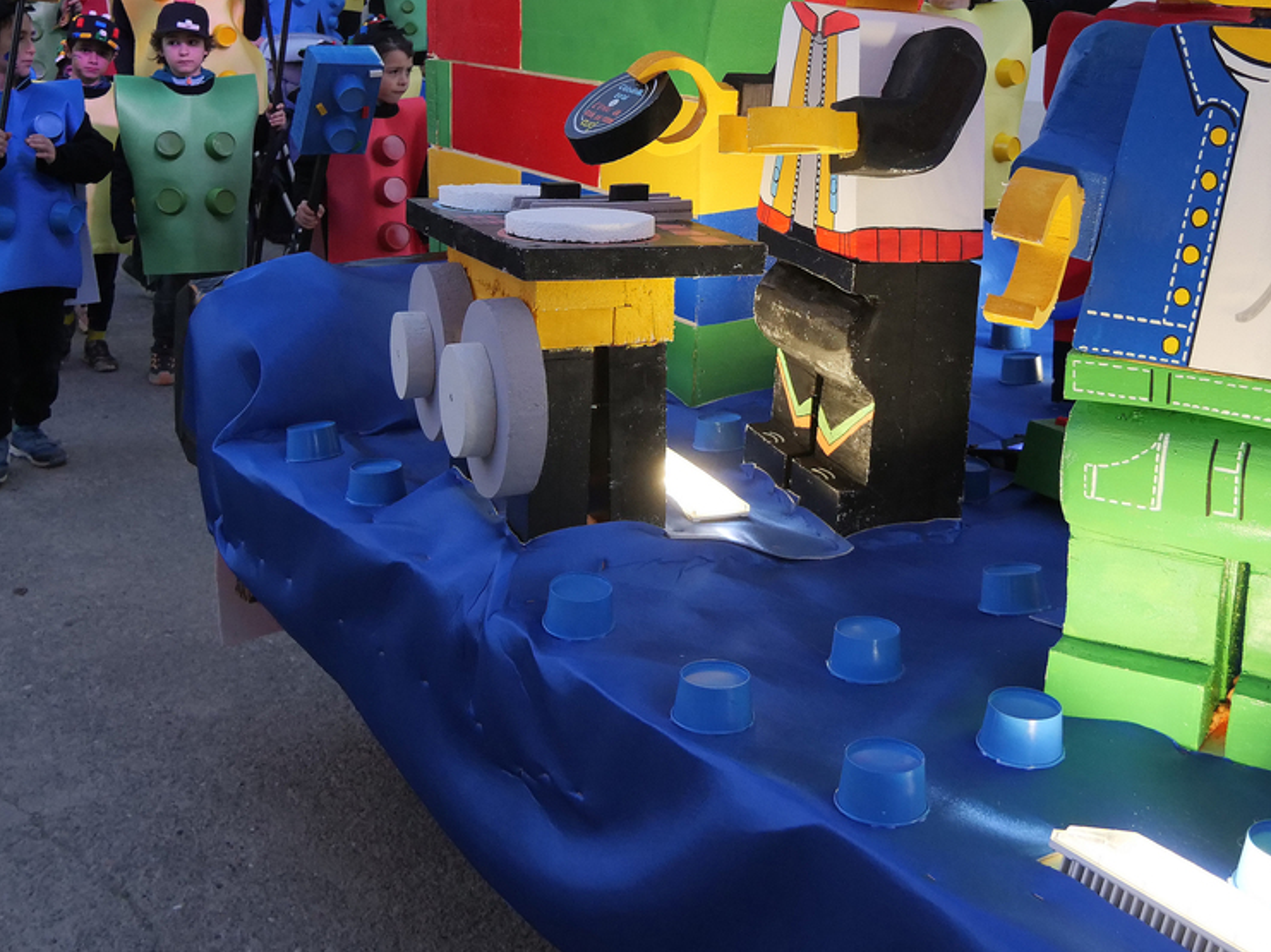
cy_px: 293
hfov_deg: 44.5
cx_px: 774
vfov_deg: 33.9
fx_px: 1541
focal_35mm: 42
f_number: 3.5
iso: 1000
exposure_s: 1/800
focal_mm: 12
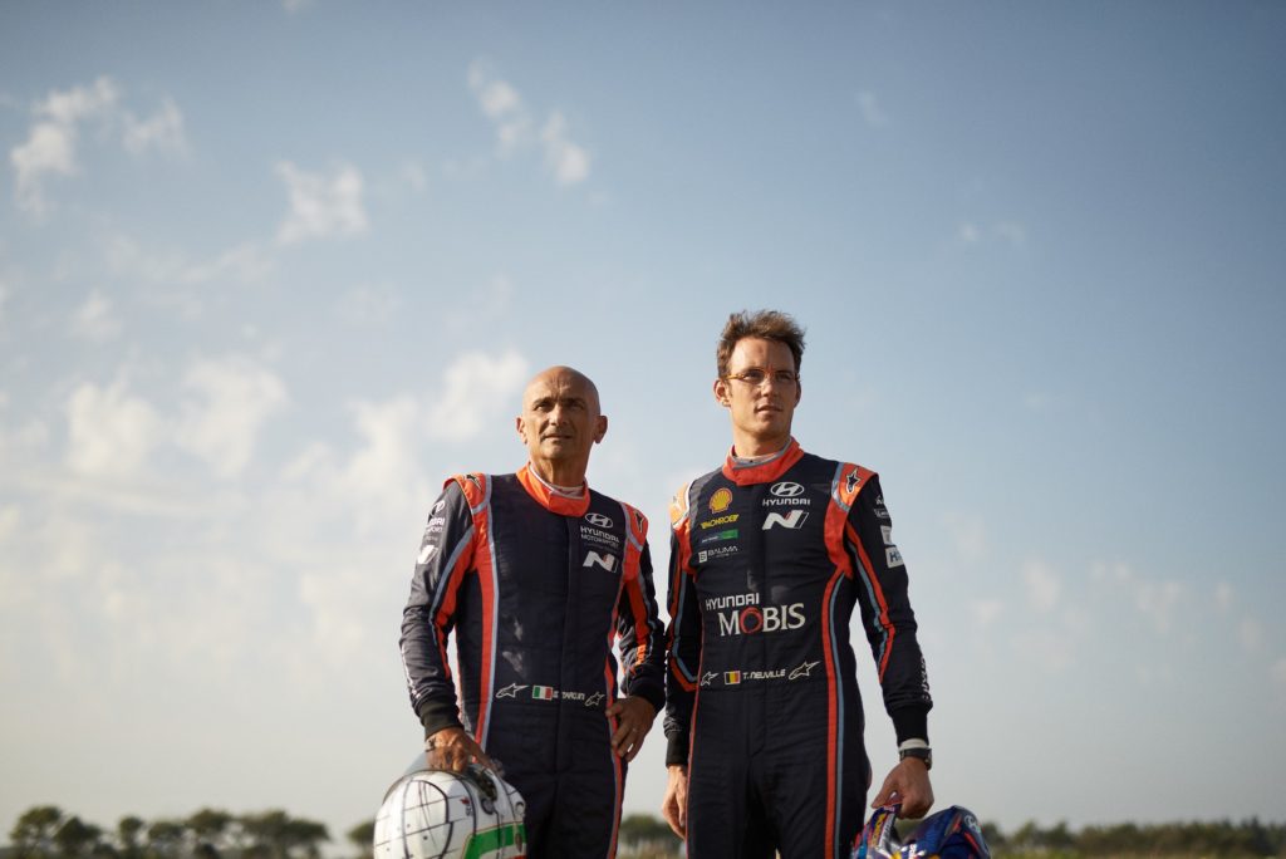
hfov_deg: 39.6
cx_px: 643
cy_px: 430
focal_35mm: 50
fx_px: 1787
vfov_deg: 27.0
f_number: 1.4
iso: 100
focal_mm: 50
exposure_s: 1/8000
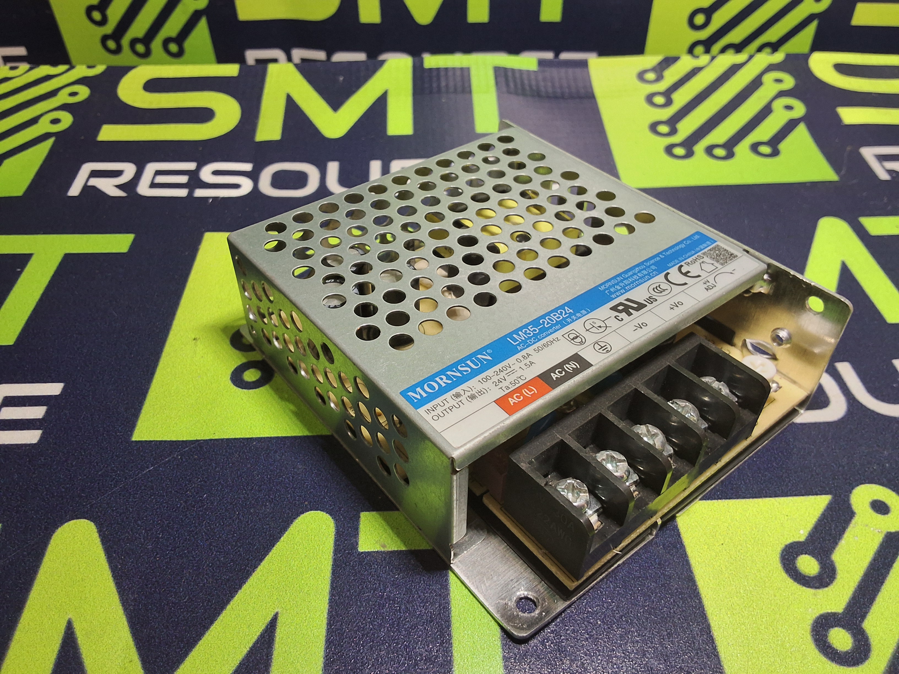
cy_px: 337
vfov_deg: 49.7
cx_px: 450
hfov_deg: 63.4
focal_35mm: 28
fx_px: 727
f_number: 1.9
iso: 125
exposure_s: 1/40
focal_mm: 2.91
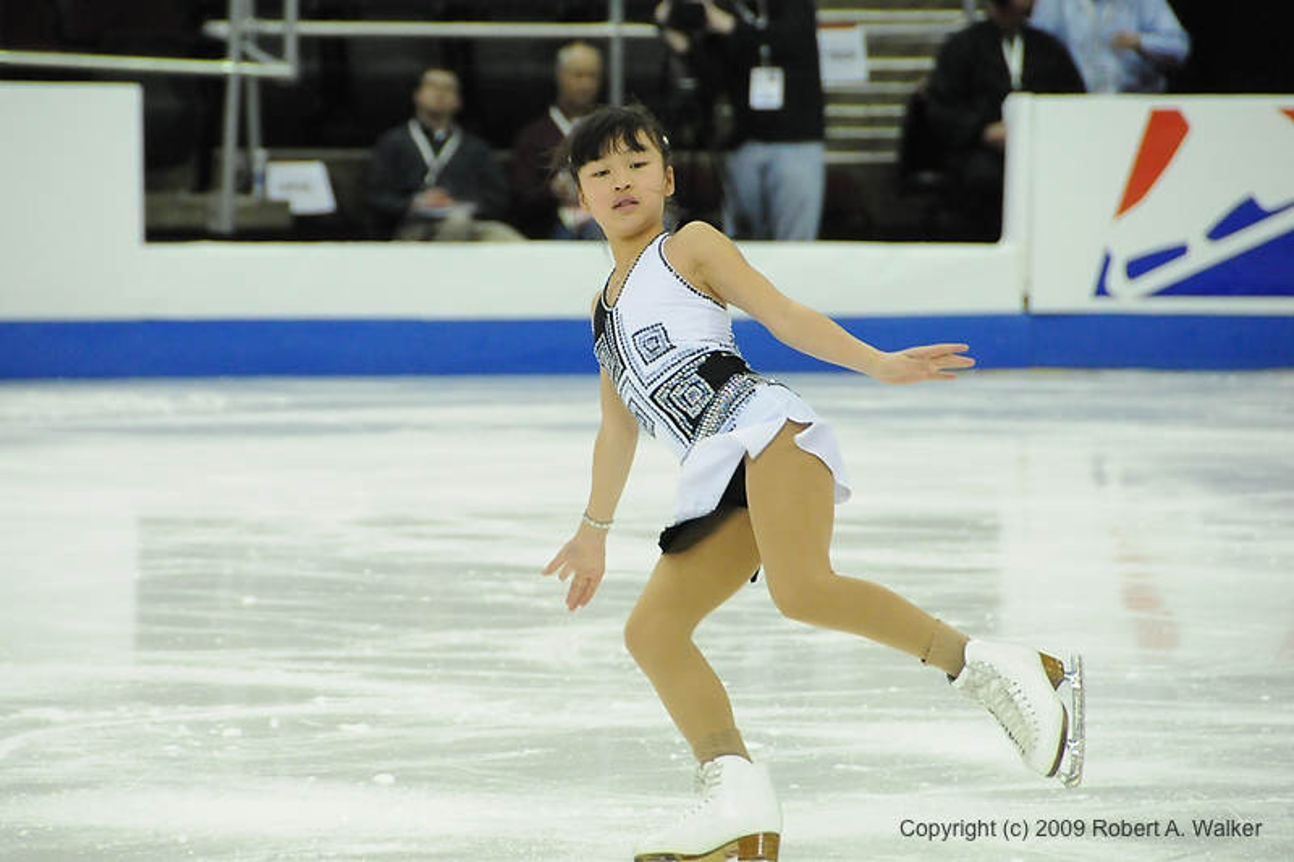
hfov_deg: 6.9
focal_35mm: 300
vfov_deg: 4.6
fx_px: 10780
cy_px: 431
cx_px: 647
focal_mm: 200
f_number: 5.6
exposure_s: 1/640
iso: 3200
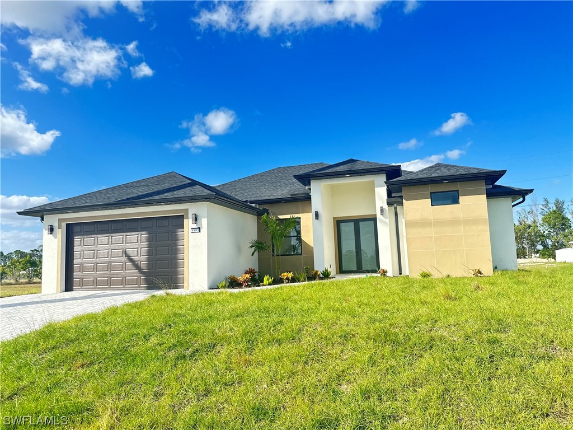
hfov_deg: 71.6
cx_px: 286
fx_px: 397
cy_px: 215
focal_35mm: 24
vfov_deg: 56.8
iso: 80
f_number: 1.78
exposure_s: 1/1517
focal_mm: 6.86
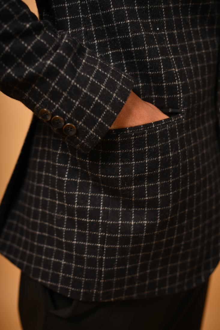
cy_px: 165
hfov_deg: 27.0
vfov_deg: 39.6
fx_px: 458
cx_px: 110
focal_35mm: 50
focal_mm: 50
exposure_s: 1/1000
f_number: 2.2
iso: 200
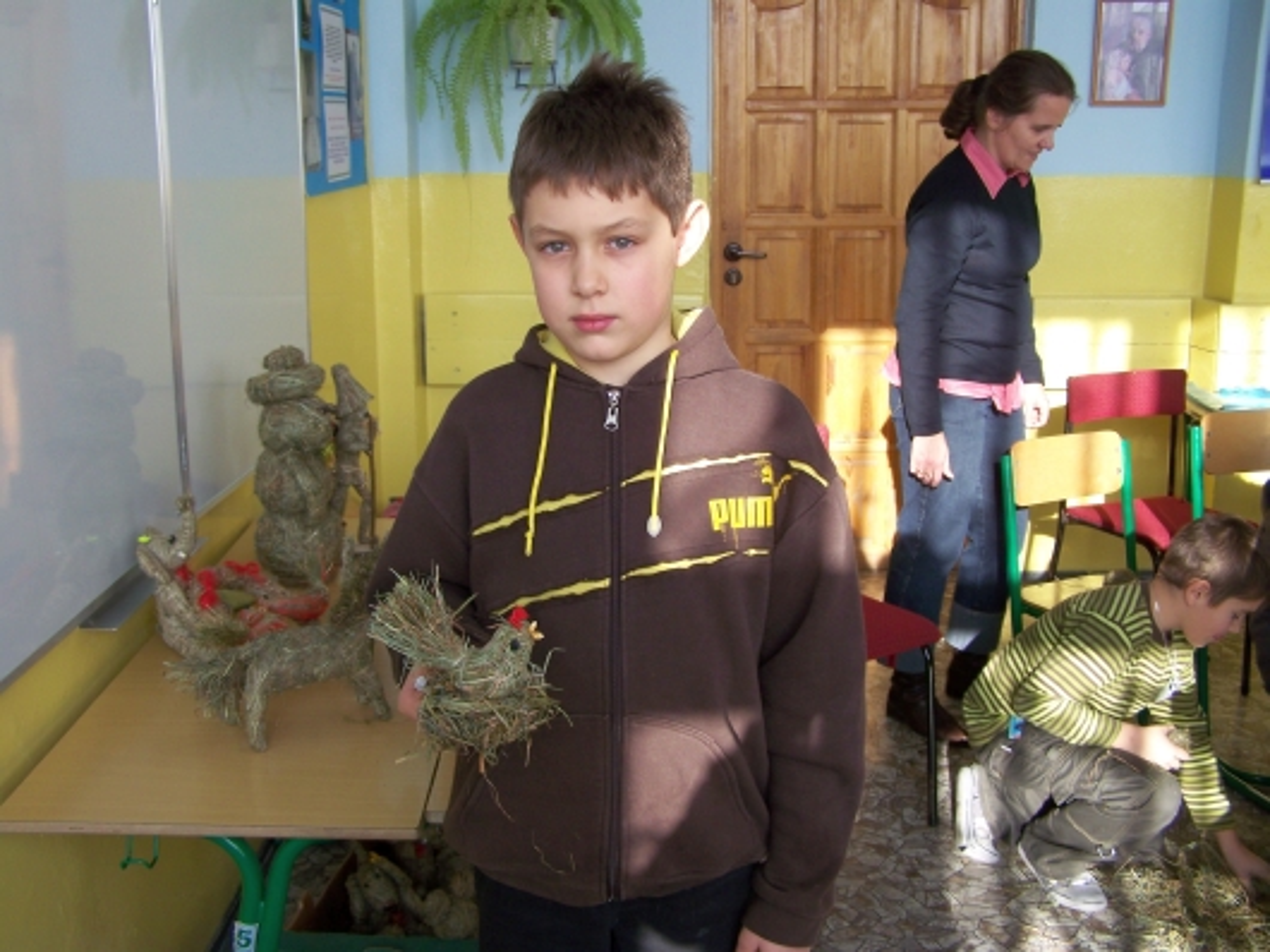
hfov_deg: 49.0
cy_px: 476
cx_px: 635
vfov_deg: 37.7
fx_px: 1394
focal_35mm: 38
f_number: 2.8
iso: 64
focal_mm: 6.3
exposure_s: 1/80
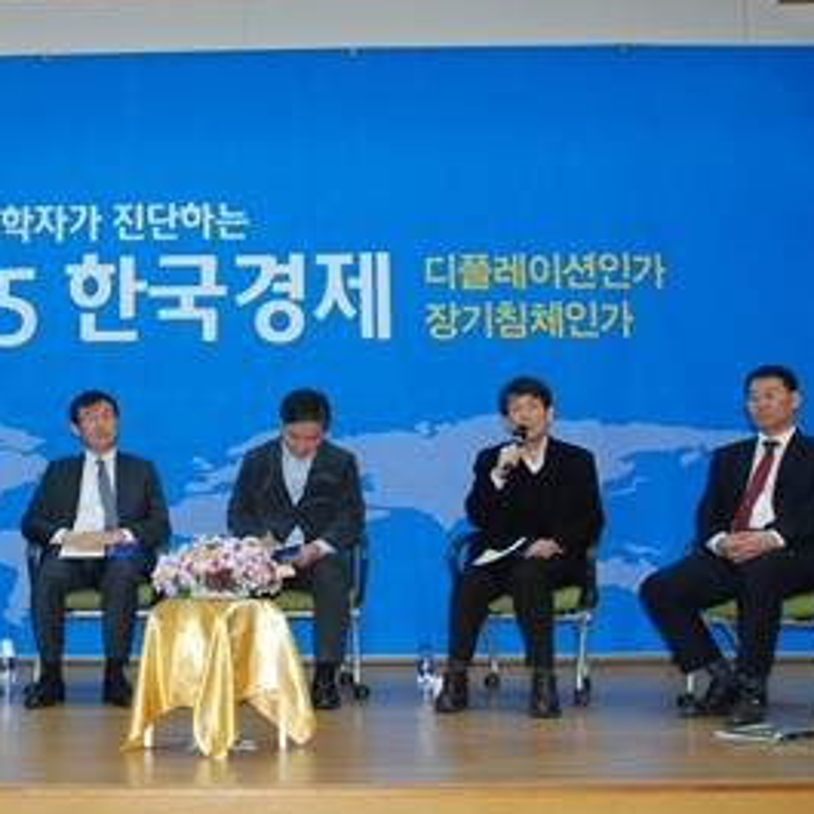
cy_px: 435
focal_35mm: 53
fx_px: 1410
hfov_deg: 31.7
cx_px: 224
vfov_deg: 32.2
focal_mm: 22
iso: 800
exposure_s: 1/60
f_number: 5
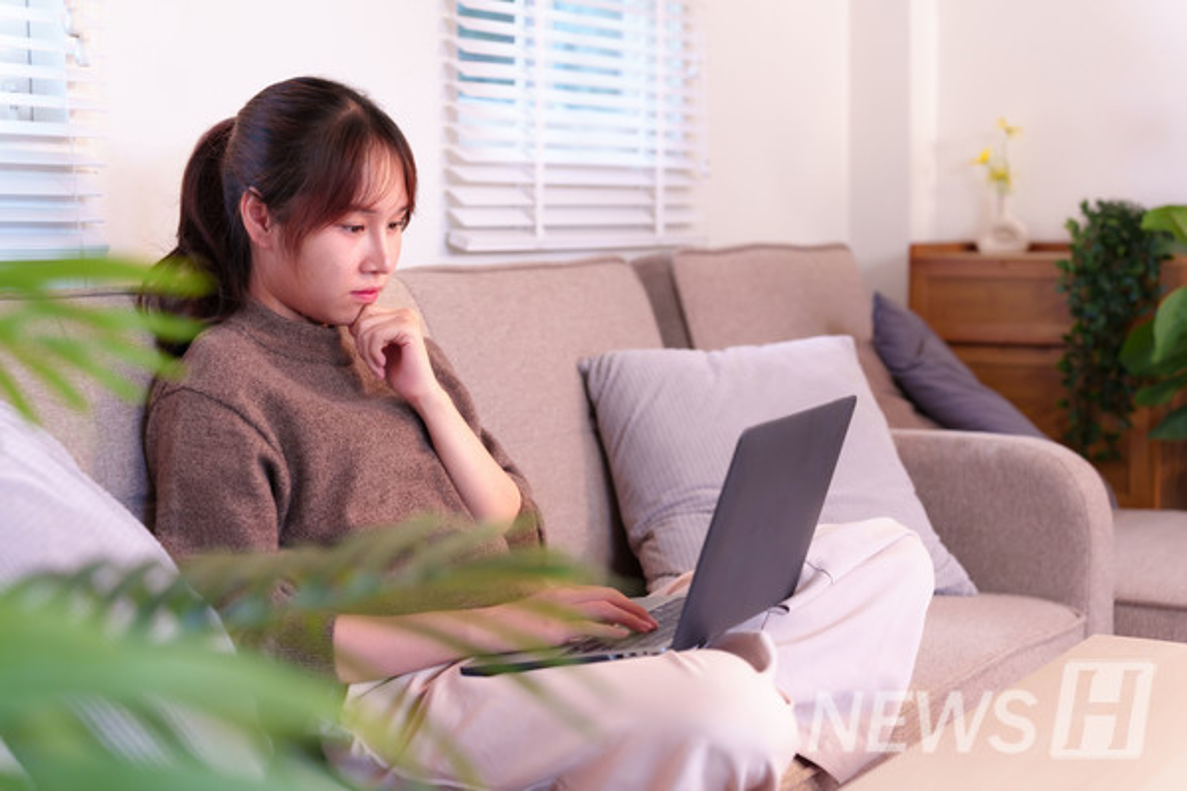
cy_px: 396
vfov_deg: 21.9
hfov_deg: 32.4
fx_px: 2044
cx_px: 594
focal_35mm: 62
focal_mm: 62
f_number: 3.2
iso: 640
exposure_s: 1/100
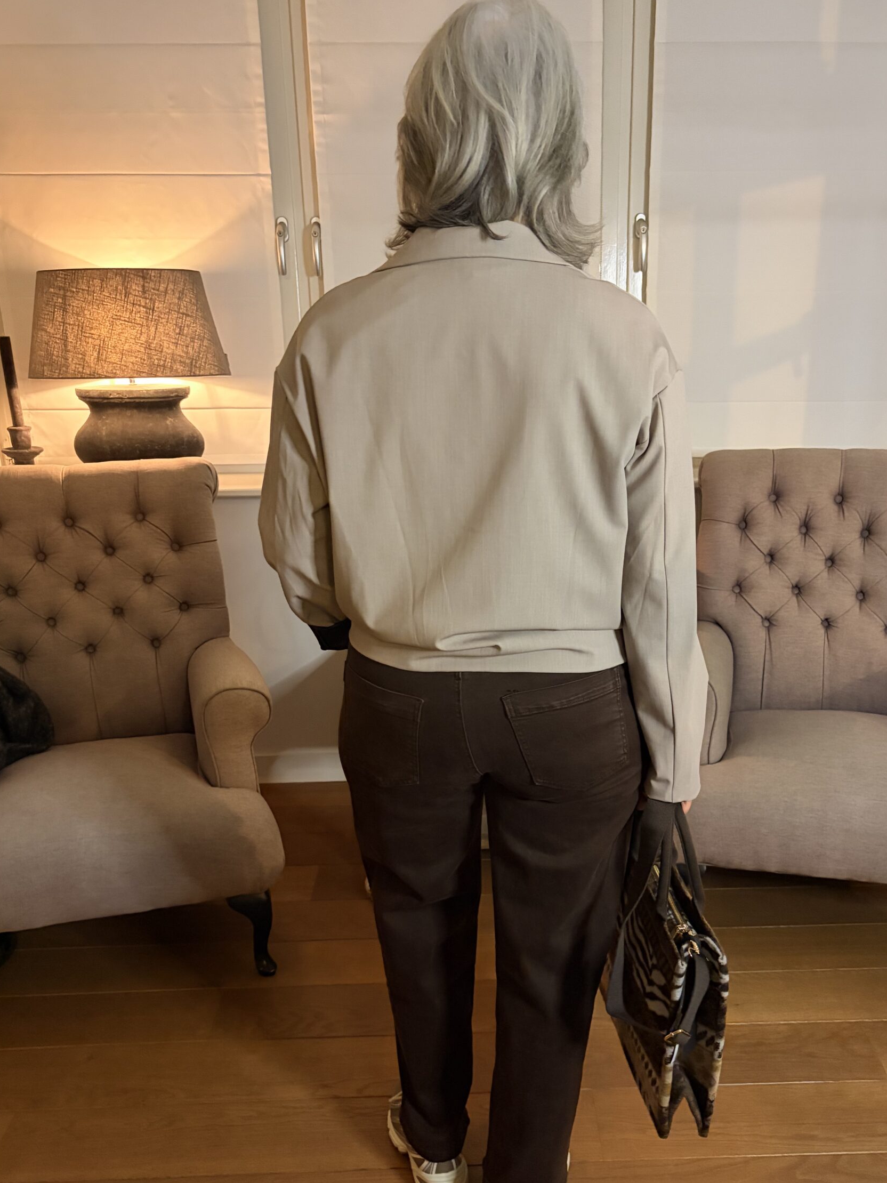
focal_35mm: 30
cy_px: 663
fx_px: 1025
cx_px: 505
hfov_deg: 46.7
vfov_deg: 59.8
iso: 1000
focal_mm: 5.96
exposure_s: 1/21
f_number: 1.6
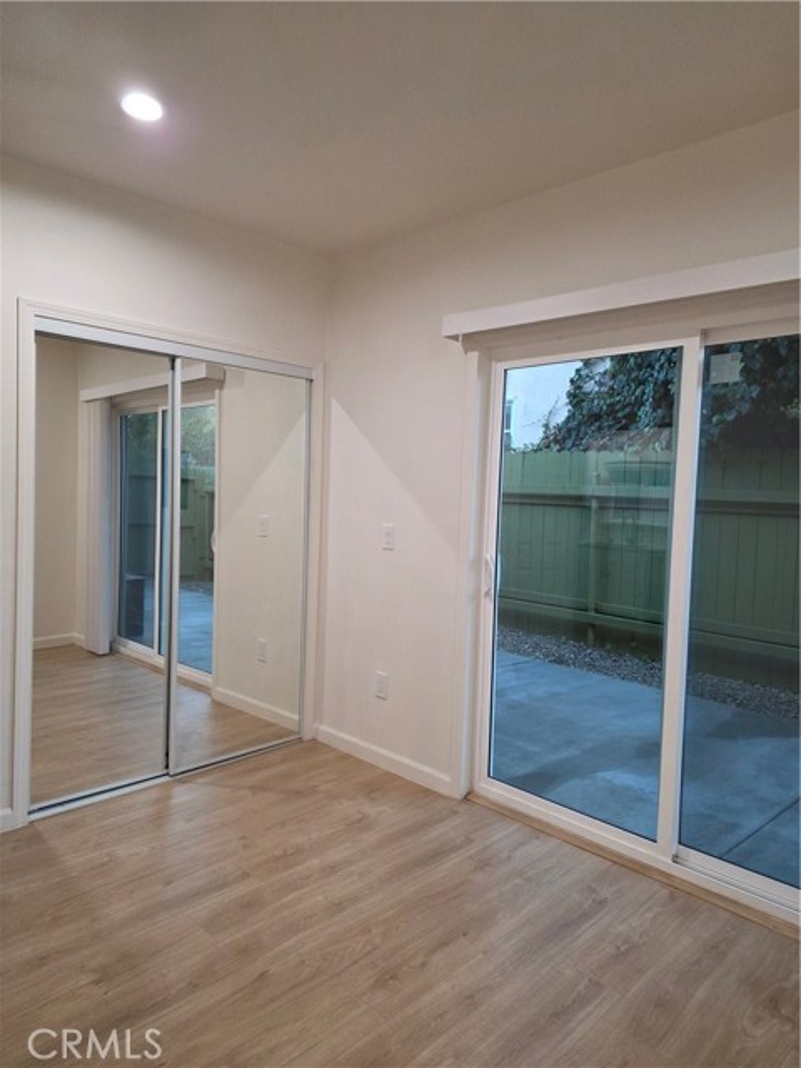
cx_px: 400
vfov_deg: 73.9
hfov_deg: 58.9
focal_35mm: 23
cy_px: 534
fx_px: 710
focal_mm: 6.3
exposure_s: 1/120
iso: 320
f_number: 1.7
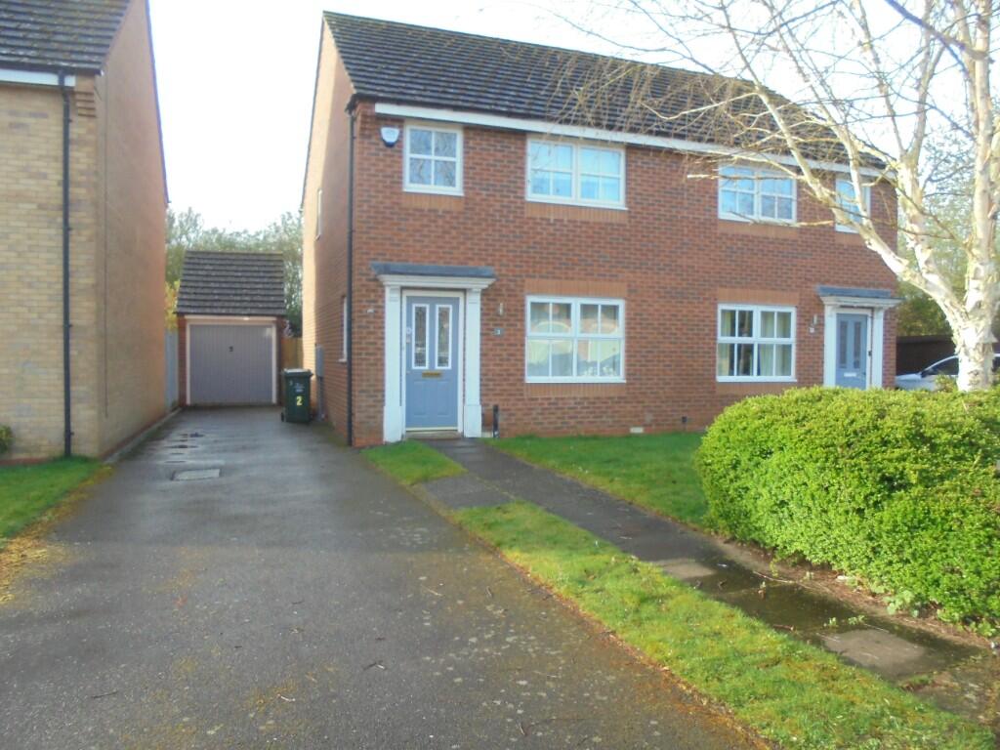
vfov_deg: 53.1
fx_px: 751
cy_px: 375
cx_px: 500
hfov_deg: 67.3
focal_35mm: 26
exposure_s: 1/250
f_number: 3.5
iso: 250
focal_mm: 4.6
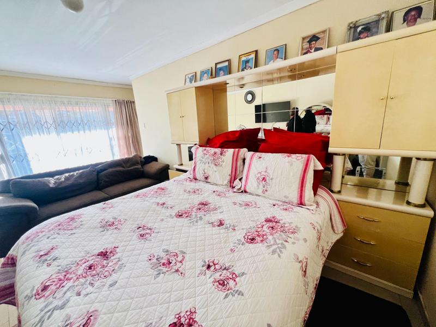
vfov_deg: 89.9
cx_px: 218
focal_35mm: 13
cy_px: 164
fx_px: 164
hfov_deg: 106.2
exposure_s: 1/99
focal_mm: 1.57
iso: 100
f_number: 1.8
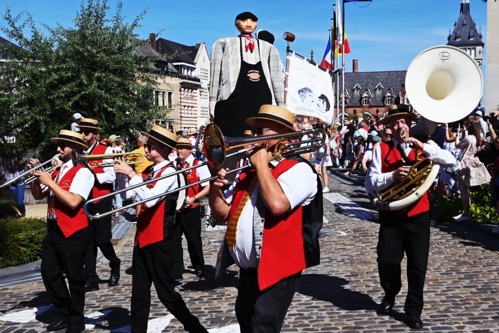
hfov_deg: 53.1
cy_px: 166
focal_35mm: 36
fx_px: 499
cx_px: 250
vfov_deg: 36.9
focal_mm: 36
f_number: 18
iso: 1250
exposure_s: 1/1250
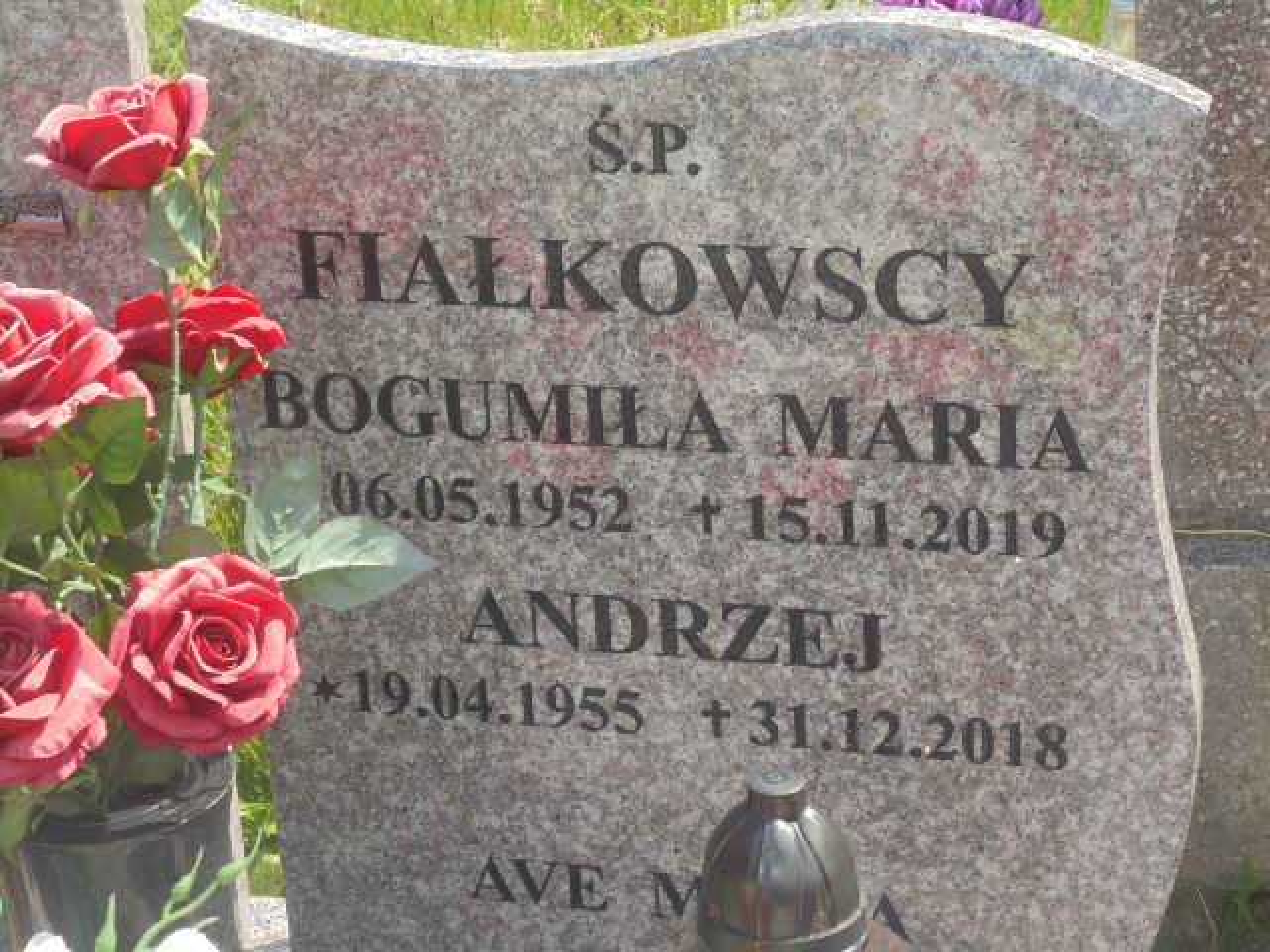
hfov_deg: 23.6
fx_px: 3045
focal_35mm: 83
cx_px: 635
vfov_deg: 17.8
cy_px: 476
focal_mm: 14.9
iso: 100
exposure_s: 1/160
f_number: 6.7
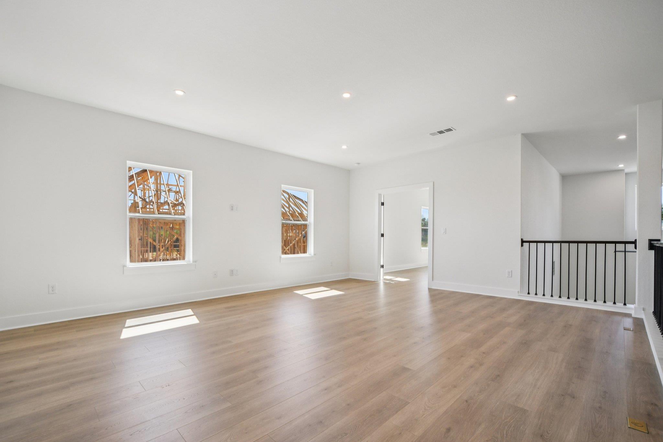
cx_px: 332
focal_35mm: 15
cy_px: 221
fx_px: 276
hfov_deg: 100.4
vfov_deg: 77.3
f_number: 4
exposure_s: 1/1000
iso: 400
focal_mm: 10
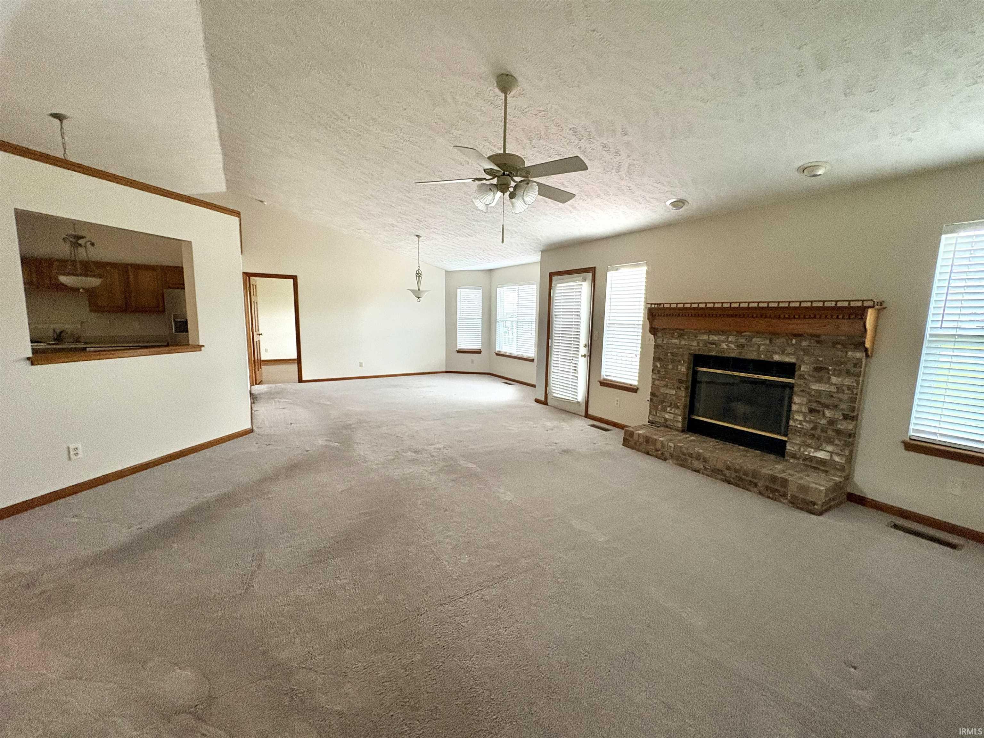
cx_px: 492
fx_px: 398
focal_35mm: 14
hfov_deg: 102.1
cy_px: 369
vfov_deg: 85.7
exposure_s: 1/60
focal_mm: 2.22
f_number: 2.2
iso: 400
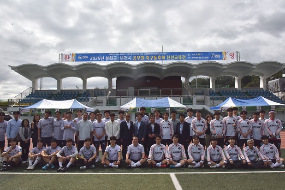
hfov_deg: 63.7
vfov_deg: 45.0
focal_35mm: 29
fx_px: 230
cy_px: 96
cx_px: 140
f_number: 22
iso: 1600
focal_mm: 28
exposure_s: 1/2000
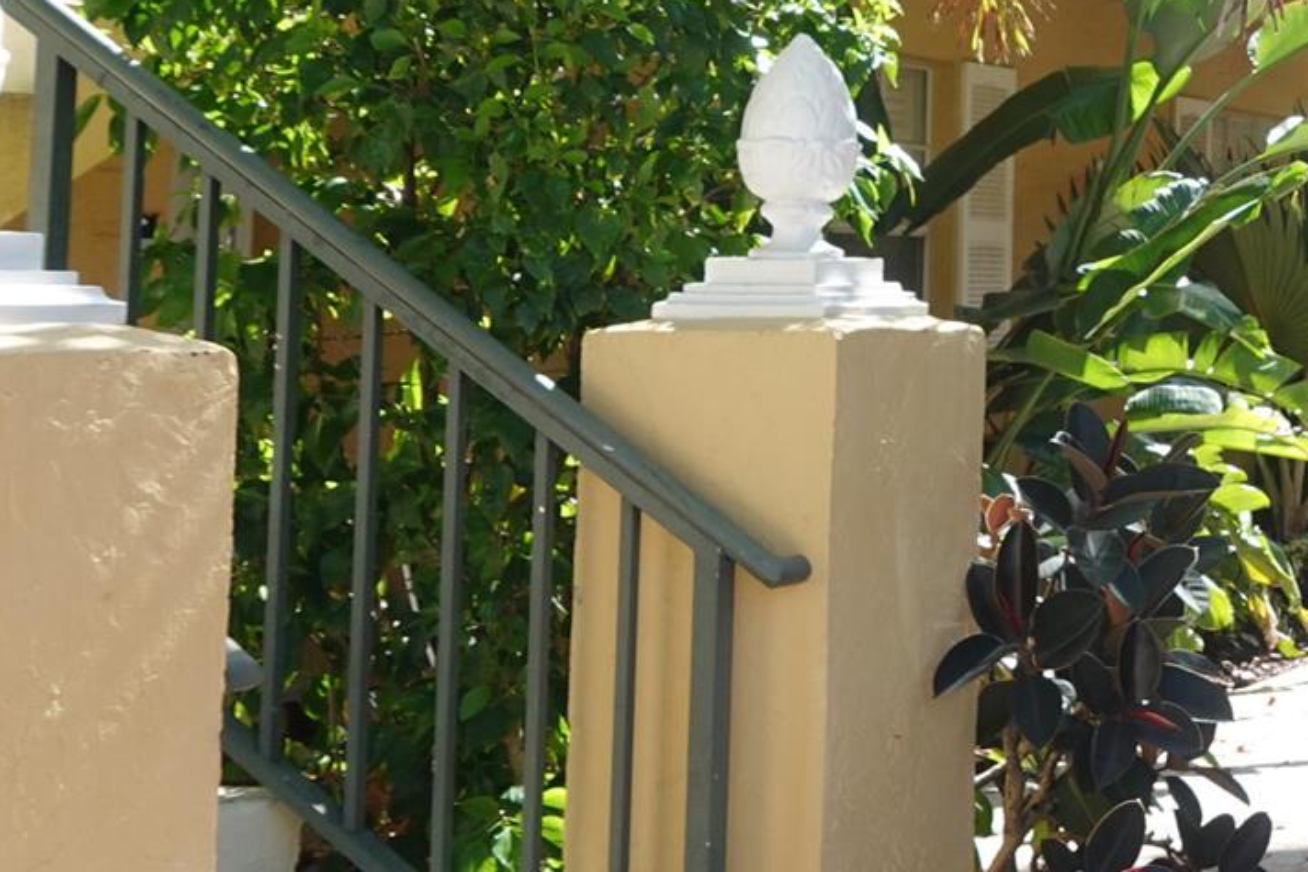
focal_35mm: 69
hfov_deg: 25.1
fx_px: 2507
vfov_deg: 19.4
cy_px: 98
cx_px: 1718
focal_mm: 9.4
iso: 125
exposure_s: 1/200
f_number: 4
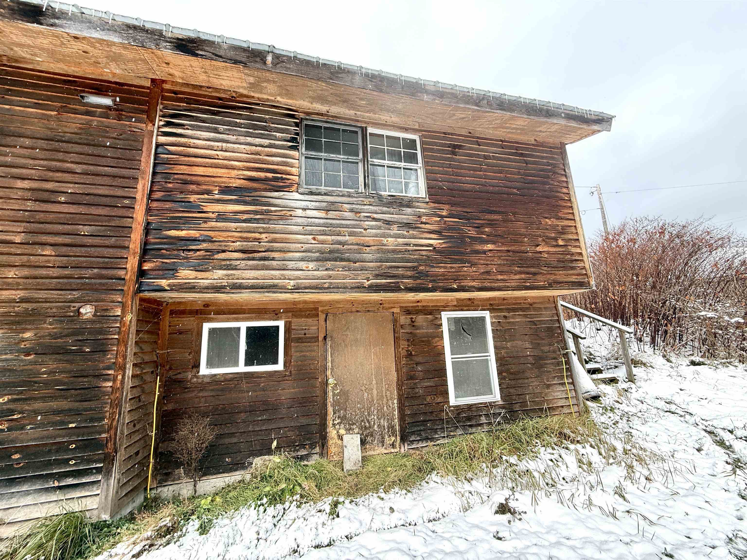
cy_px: 280
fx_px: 302
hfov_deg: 102.1
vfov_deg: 85.7
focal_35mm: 14
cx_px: 374
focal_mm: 2.22
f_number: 2.2
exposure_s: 1/300
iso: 50
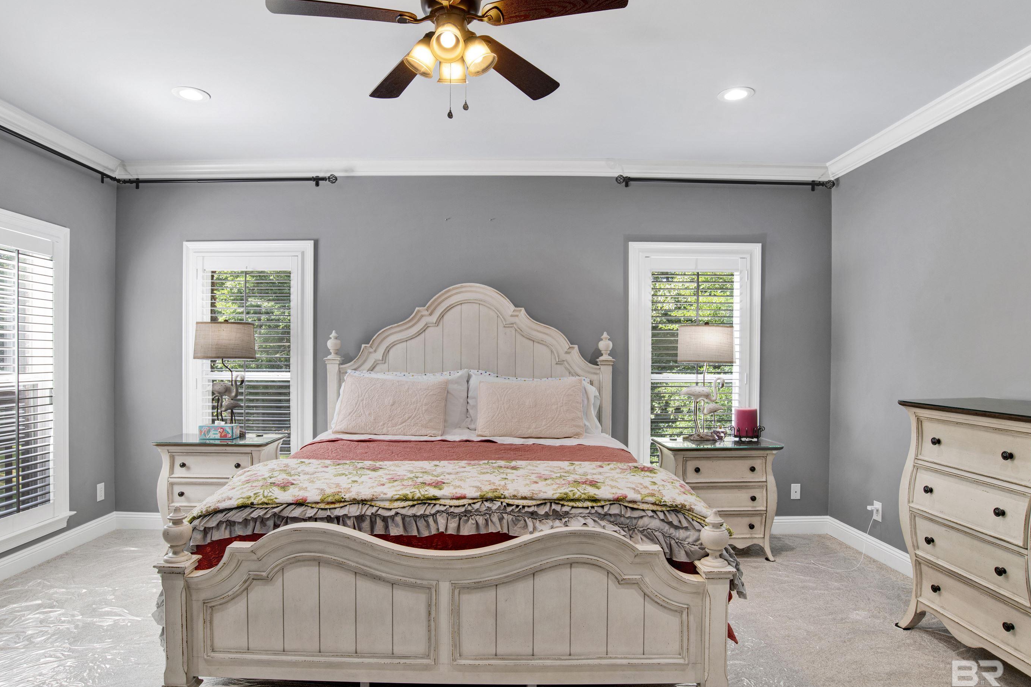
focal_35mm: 20
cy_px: 357
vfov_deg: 61.9
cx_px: 498
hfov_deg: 84.0
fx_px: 573
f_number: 11
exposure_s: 1/4
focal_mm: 18
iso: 200
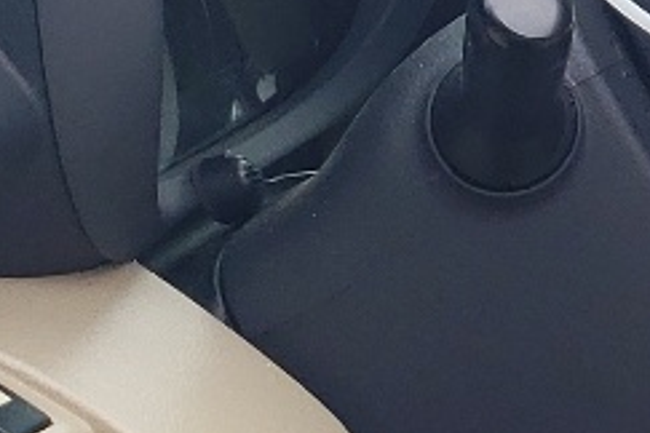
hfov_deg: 10.3
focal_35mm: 178
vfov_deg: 7.7
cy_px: 473
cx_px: 1466
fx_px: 3214
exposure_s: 1/400
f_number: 1.5
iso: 50
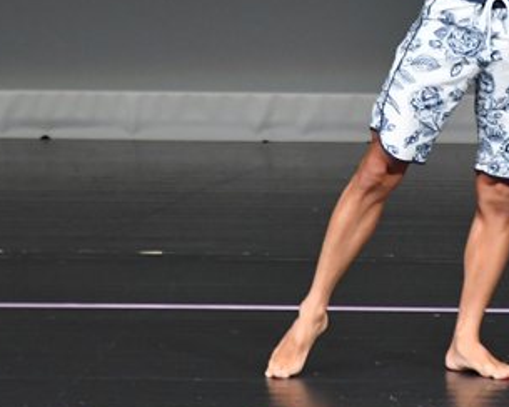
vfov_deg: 1.9
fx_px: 12398
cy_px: 33
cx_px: 461
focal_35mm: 823
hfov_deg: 2.4
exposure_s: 1/400
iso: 4000
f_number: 5.6
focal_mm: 230
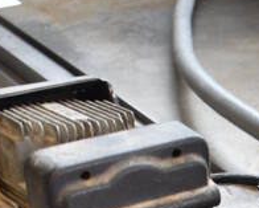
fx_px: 905
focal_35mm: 118
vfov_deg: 11.5
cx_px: 237
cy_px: 439
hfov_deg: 16.1
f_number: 3.5
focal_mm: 18
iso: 1000
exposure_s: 1/125
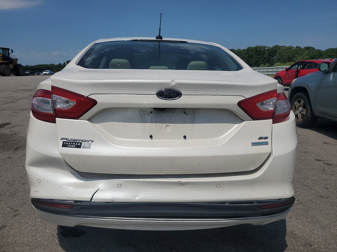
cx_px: 168
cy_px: 126
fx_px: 253
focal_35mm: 26
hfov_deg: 67.3
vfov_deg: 53.1
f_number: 1.5
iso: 52
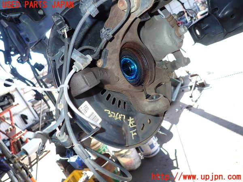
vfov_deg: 54.9
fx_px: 175
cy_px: 91
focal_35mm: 25
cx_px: 122
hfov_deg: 69.4
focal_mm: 4.5
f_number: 5.6
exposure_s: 1/30
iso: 125
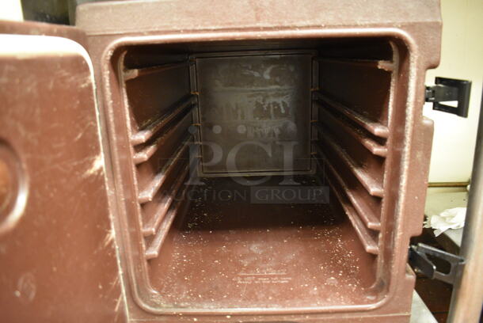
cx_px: 242
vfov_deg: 48.0
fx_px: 363
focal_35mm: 27
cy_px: 162
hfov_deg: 67.3
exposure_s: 1/20
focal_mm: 18
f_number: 3.5
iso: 3200
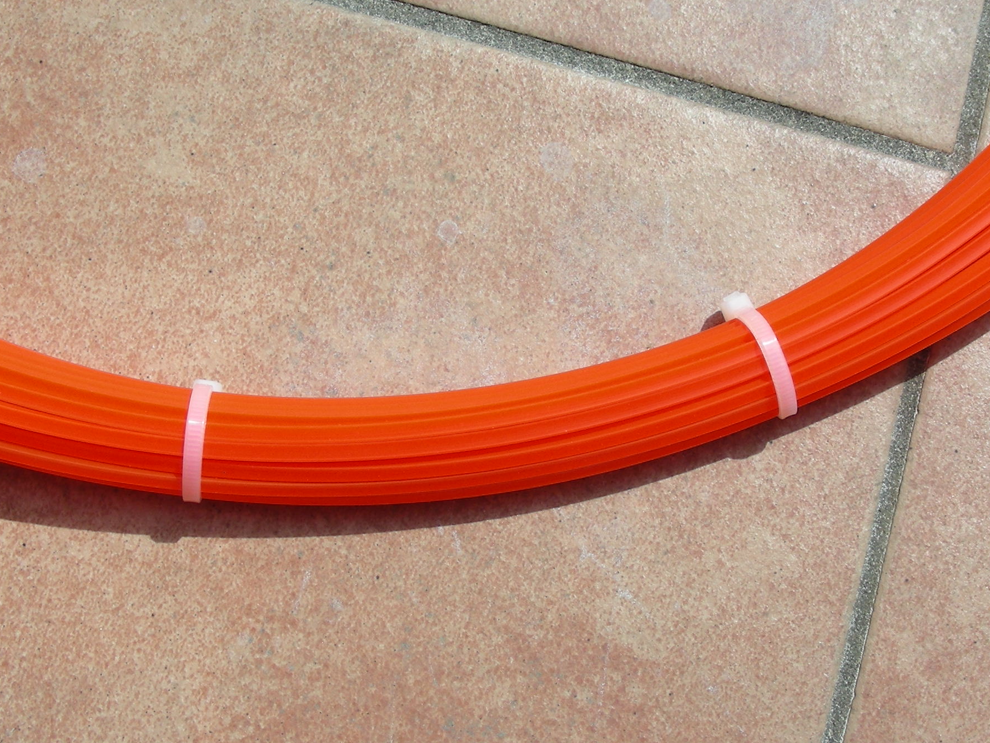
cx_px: 545
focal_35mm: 60
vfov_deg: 24.4
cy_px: 350
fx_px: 1716
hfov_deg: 32.2
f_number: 4
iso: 50
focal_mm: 6.3
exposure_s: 1/493
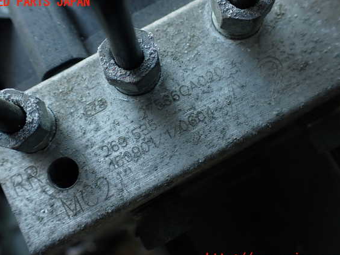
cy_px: 131
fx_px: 314
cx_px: 161
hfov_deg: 56.8
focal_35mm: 32
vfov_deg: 44.1
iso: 160
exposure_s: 1/60
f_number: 2.3
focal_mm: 5.4
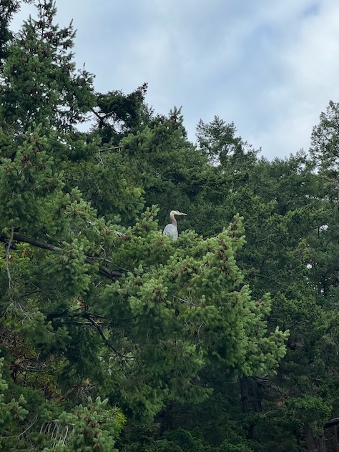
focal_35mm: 78
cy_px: 224
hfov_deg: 18.9
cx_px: 170
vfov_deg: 25.0
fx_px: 1018
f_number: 2.8
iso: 25
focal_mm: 9
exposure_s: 1/229
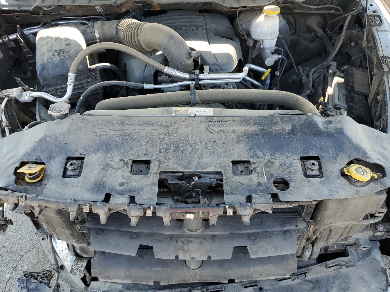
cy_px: 143
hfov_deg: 58.4
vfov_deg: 45.4
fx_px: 349
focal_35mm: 31
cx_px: 192
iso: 50
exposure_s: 1/385
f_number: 1.5
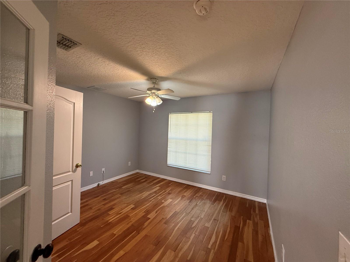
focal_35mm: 14
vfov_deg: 85.7
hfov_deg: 102.1
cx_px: 175
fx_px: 142
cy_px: 131
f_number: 2.2
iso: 320
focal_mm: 2.22
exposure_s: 1/120
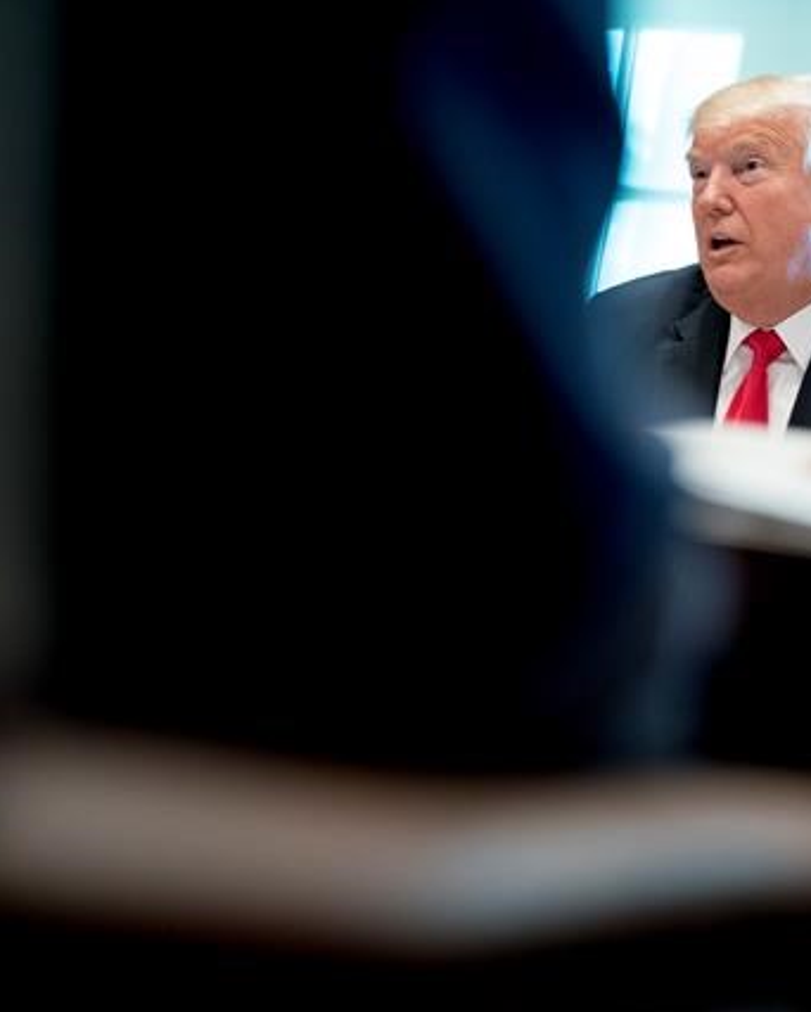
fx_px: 2998
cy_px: 508
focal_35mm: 100
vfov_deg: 19.2
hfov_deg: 15.4
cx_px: 571
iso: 4000
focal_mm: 70
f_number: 2.8
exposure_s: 1/250
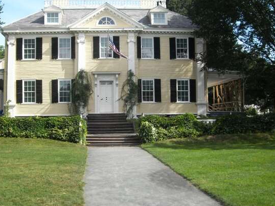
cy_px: 94
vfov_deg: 28.0
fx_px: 413
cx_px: 110
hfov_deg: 36.7
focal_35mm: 52
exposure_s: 1/168
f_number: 5.6
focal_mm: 5.7
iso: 64
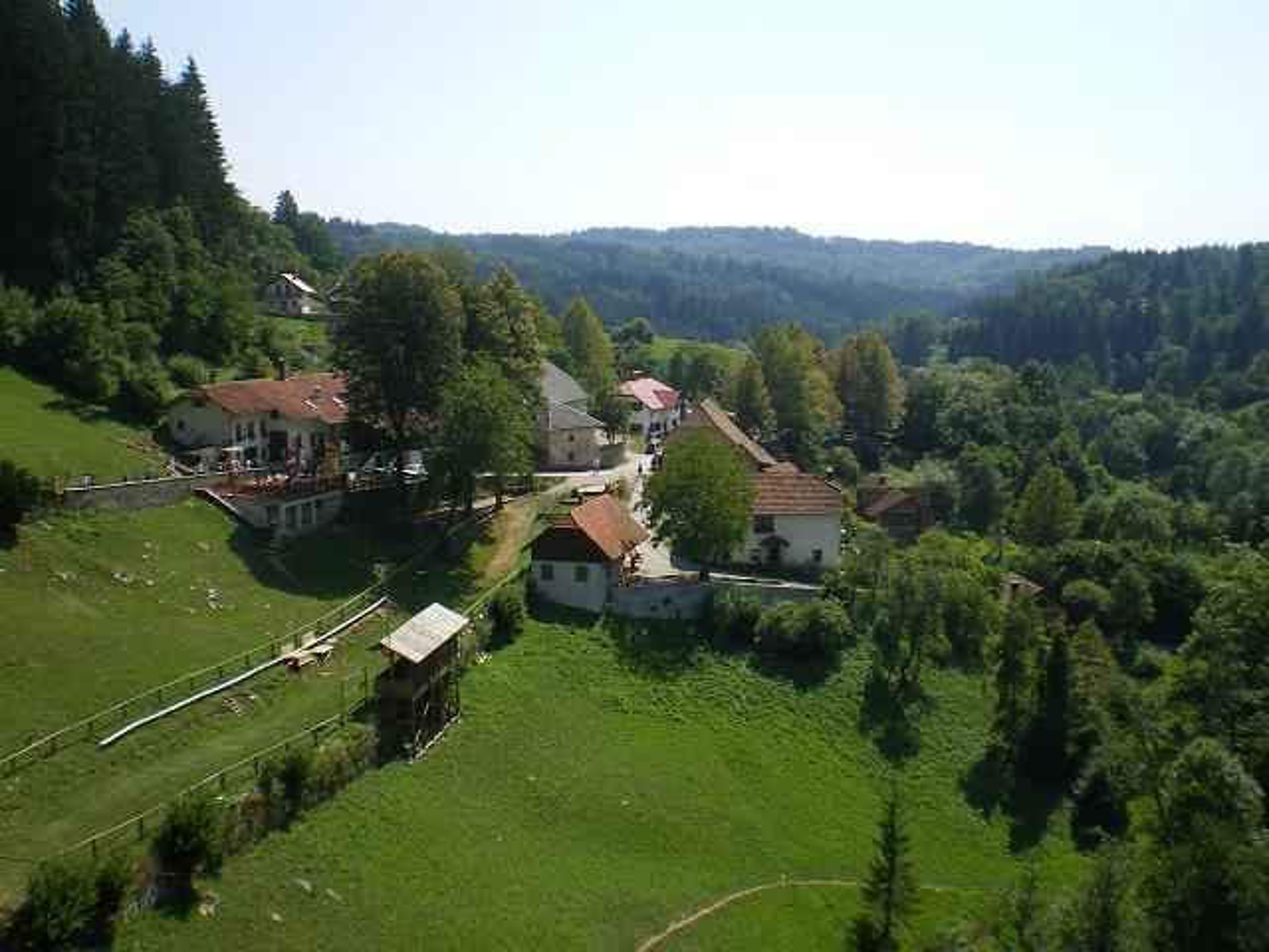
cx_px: 634
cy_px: 476
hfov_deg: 49.0
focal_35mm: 38
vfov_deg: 37.7
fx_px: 1393
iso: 64
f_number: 4.6
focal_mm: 6.3
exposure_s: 1/320
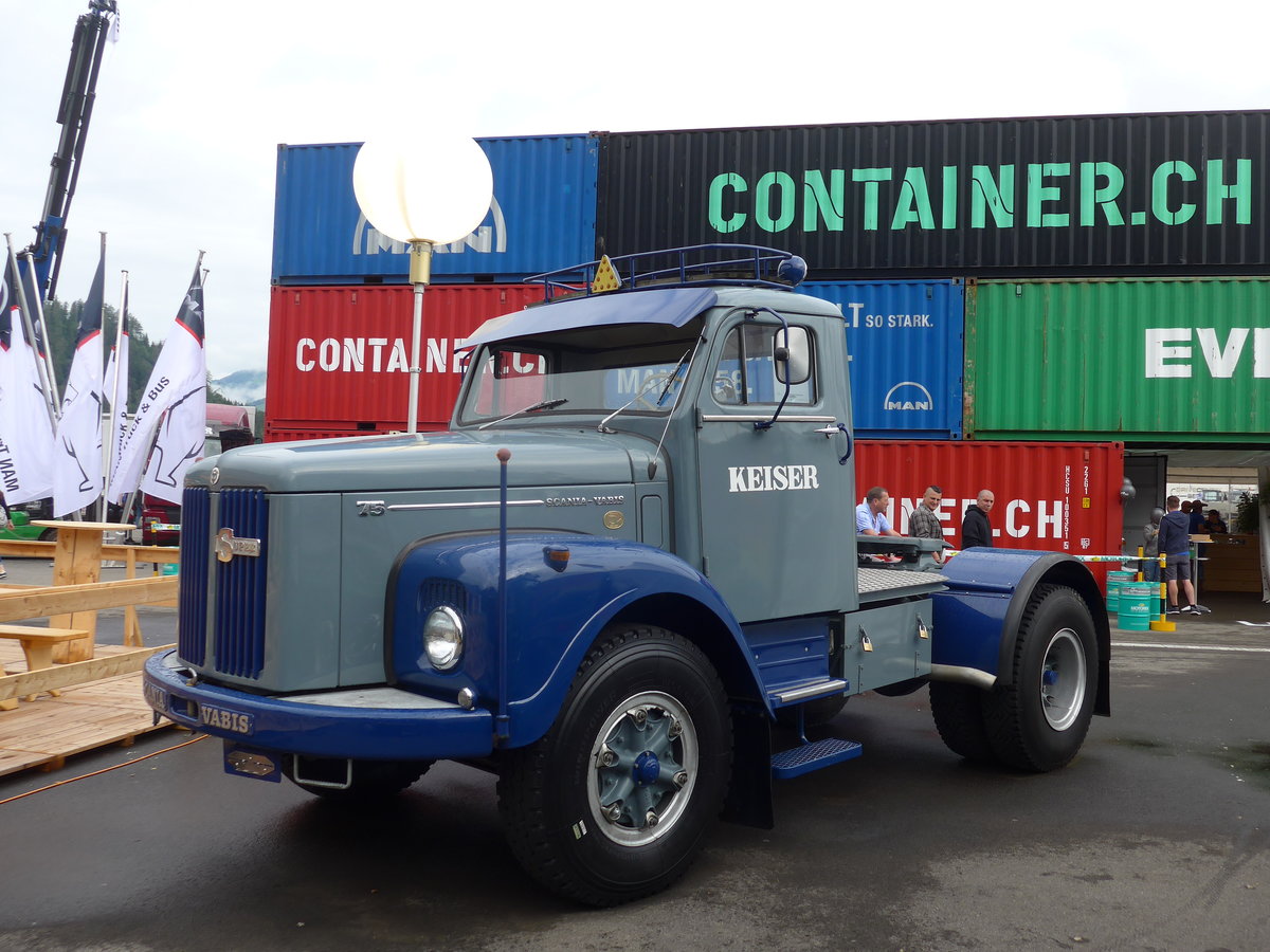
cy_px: 476
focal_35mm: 31
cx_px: 635
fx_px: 1137
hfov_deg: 58.4
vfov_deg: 45.4
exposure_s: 1/500
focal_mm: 6.5
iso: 80
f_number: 2.8
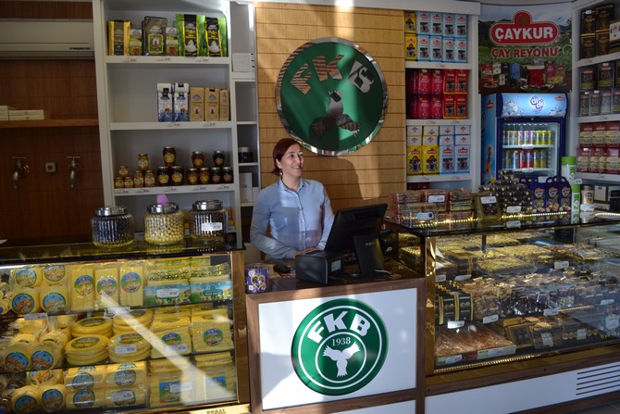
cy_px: 207
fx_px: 465
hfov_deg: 67.4
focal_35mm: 27
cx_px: 310
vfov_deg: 48.0
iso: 280
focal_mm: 18
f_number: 5.6
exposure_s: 1/125
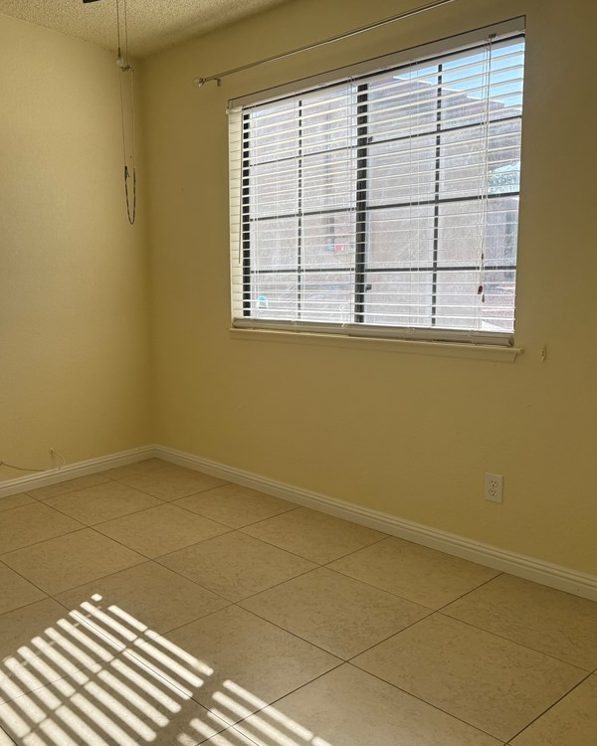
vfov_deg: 55.7
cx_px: 119
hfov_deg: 43.6
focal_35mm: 32
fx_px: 707
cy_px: 371
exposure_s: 1/1005
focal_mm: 6.76
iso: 80
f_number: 1.78
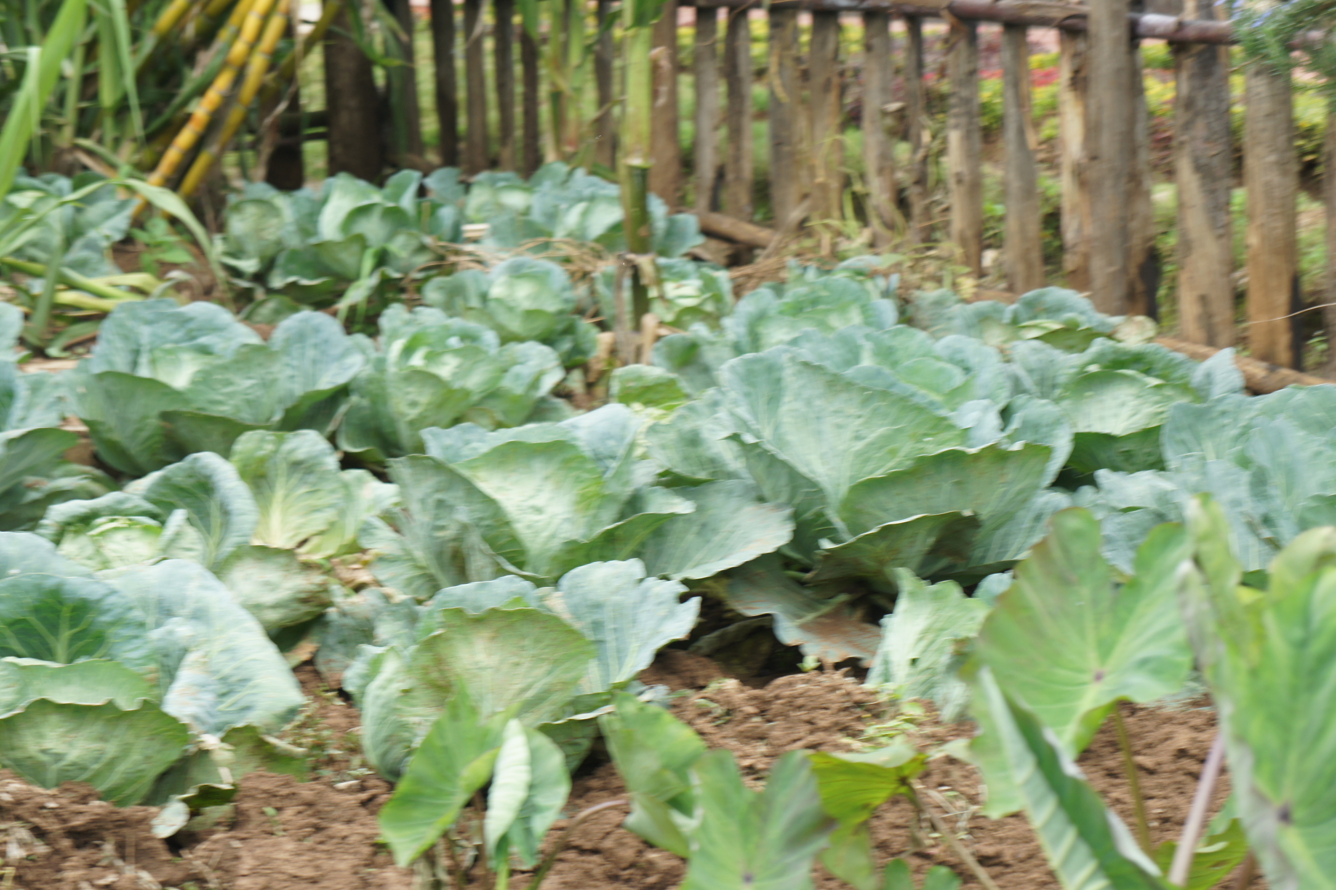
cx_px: 618
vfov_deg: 14.6
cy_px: 447
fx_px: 3470
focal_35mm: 94
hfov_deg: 21.8
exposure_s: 1/100
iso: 200
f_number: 5.6
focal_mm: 55
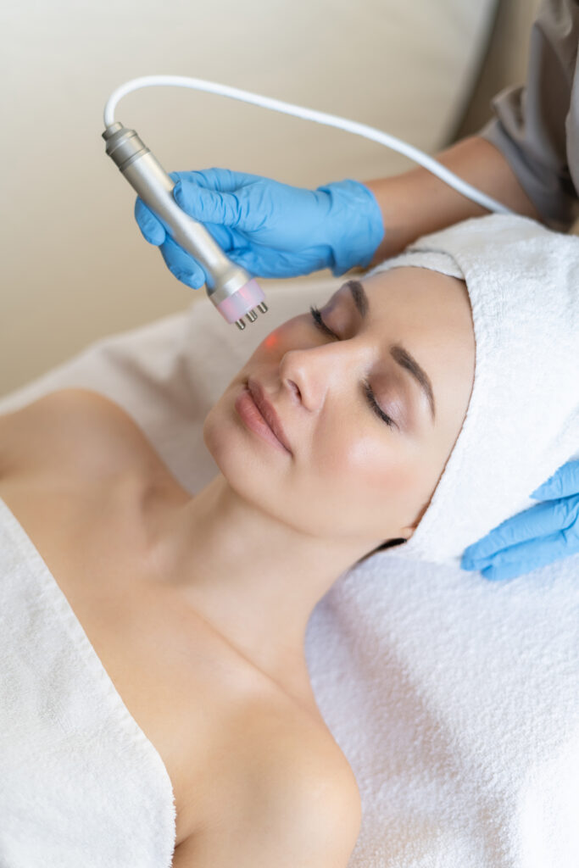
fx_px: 1206
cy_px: 434
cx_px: 290
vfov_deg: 39.6
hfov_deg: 27.0
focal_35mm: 50
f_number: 2.2
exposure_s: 1/250
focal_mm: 50
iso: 160
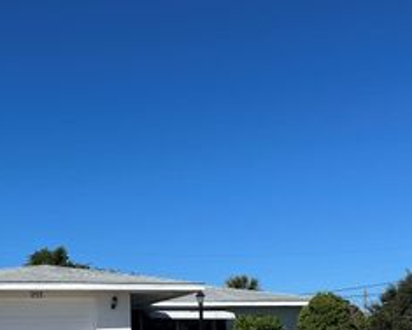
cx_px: 149
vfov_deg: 27.1
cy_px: 301
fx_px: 658
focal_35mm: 54
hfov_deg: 34.5
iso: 50
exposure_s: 1/8000
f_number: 1.5
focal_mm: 5.7
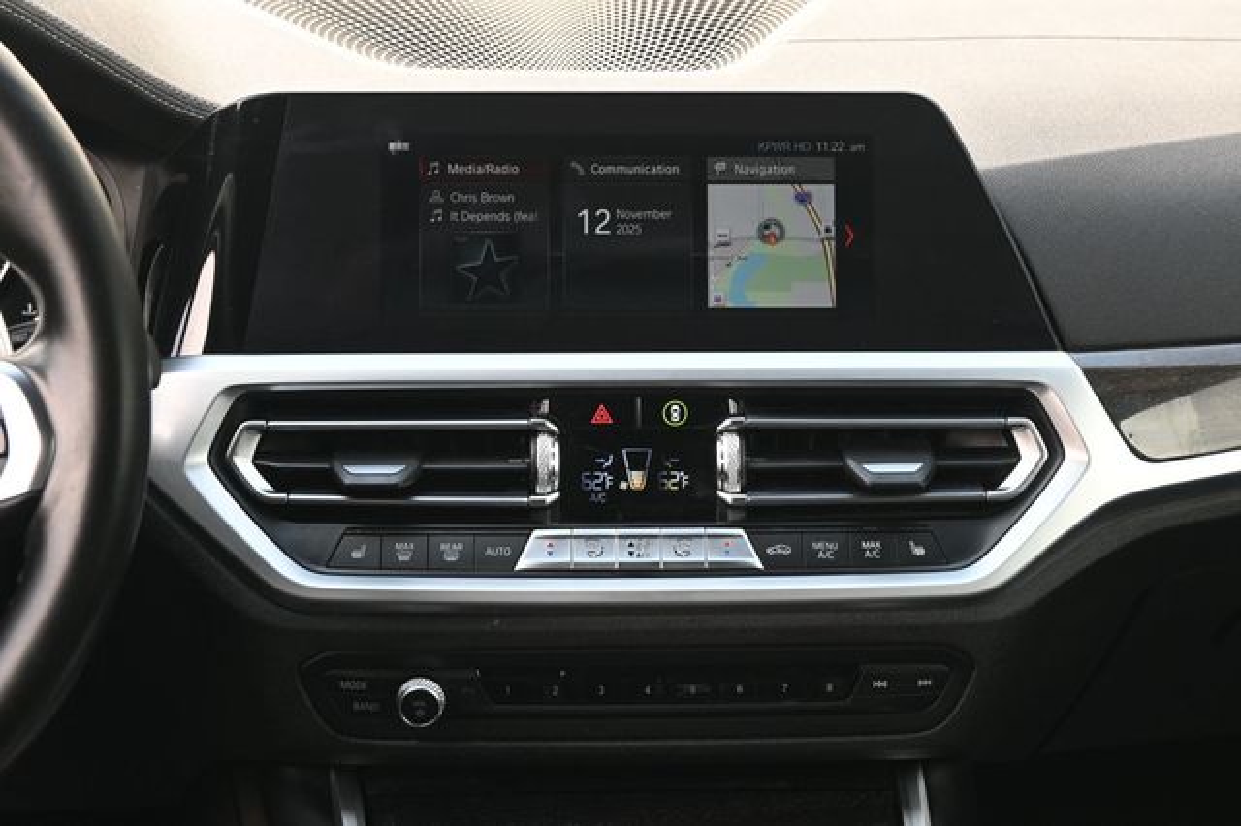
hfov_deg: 30.5
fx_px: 2274
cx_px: 620
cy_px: 413
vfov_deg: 20.6
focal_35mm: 66
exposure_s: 1/125
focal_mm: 44
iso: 900
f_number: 6
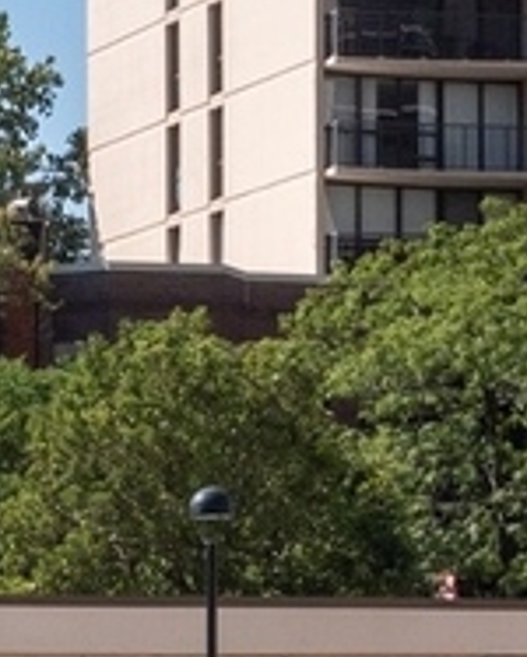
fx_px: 4088
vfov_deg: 9.1
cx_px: -84
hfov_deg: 7.3
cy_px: 836
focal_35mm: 210
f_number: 8
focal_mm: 14
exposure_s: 1/500
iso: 200
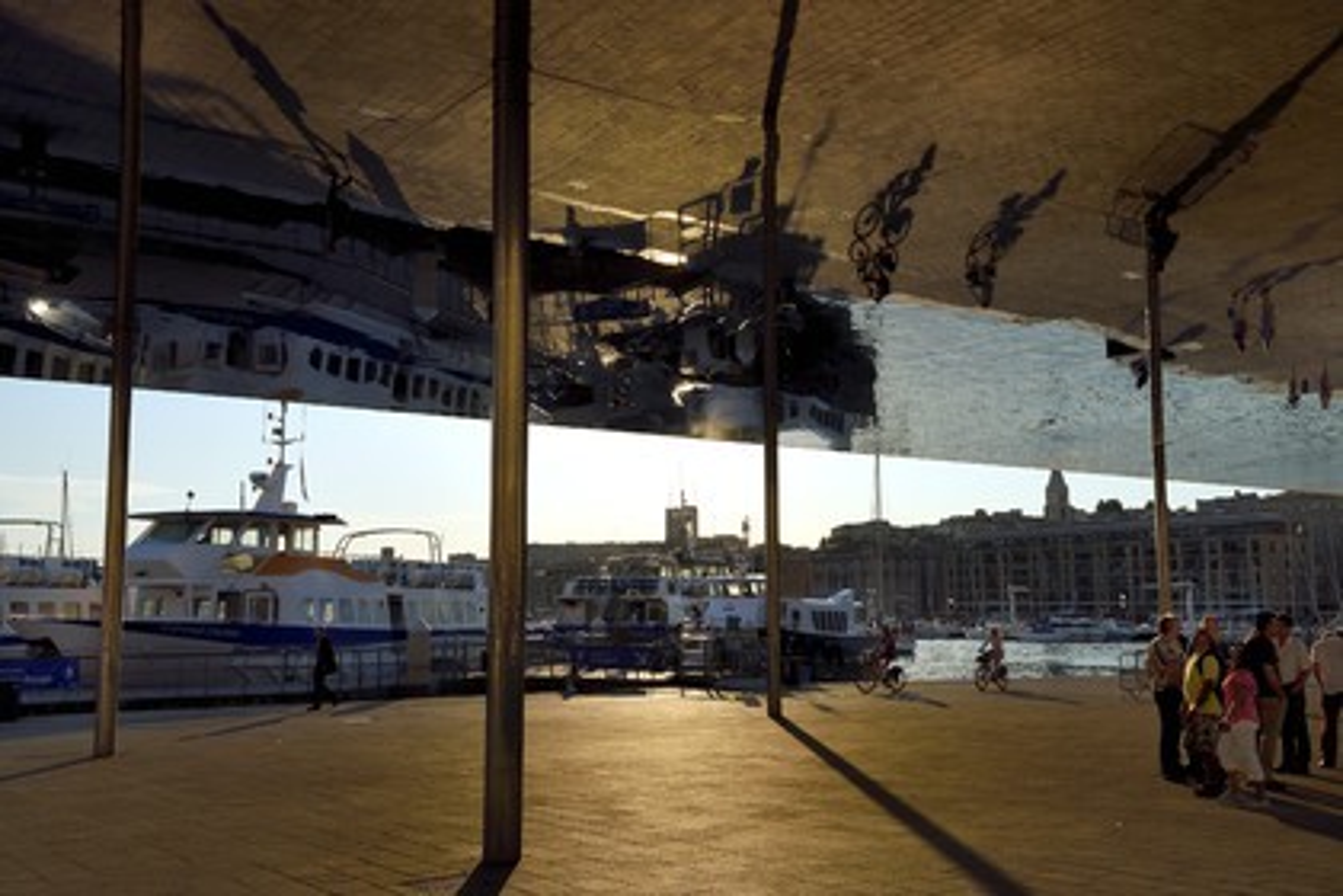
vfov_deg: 36.9
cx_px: 672
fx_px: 1343
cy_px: 448
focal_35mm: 36
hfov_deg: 53.1
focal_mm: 36
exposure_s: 1/320
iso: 200
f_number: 18
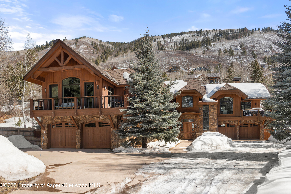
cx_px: 146
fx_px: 202
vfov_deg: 51.3
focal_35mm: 25
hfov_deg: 71.5
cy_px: 97
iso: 100
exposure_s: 1/200
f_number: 7.1
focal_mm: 25
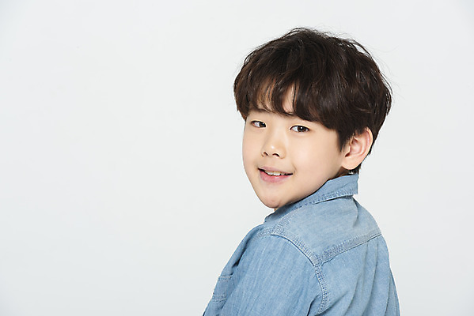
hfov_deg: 10.3
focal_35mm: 200
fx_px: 2634
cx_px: 237
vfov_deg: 6.9
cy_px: 158
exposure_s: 1/125
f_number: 14
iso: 100
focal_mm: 200
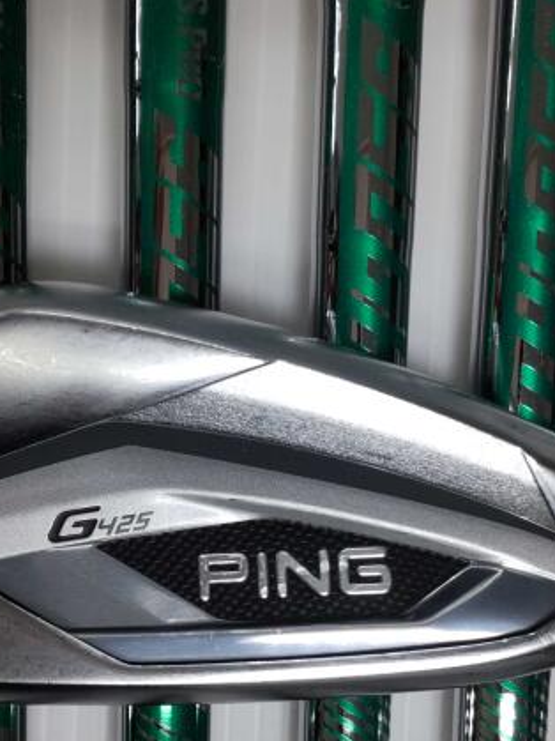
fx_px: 1176
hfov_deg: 26.5
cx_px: 226
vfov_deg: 34.5
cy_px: 518
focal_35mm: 55
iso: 70
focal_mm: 3.43
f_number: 2
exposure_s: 1/100
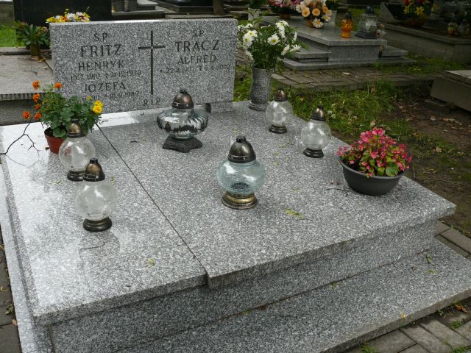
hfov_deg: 52.6
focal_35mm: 35
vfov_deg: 40.7
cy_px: 176
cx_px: 236
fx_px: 476
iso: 100
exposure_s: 1/100
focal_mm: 7.4
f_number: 3.2
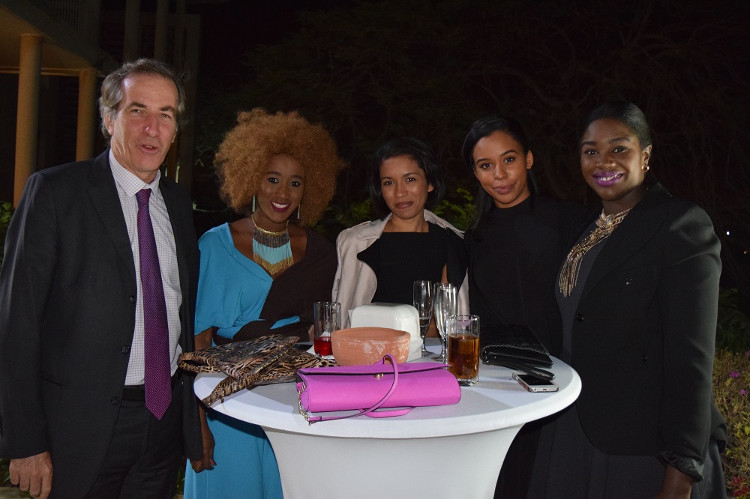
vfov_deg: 39.9
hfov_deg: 57.2
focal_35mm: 33
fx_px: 687
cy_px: 250
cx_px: 375
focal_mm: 22
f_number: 3.8
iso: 2800
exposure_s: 1/60
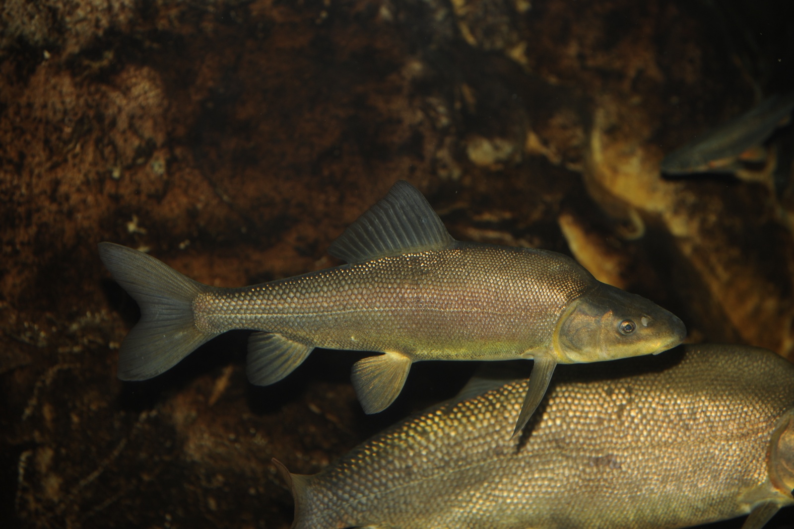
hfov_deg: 17.1
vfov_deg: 11.4
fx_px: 2645
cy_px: 264
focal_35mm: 120
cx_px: 397
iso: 400
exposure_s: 1/60
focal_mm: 120
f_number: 5.6
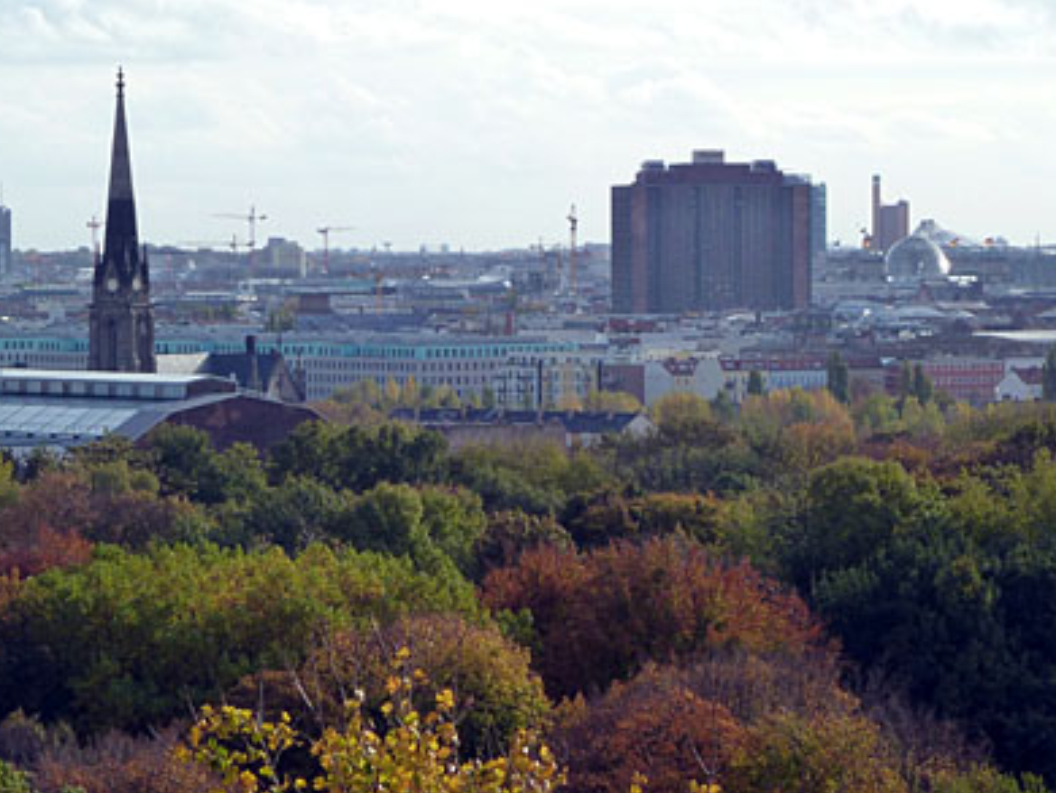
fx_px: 5586
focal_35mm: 183
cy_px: 471
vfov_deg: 8.1
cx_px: 360
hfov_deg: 10.8
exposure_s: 1/320
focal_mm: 19.5
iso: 125
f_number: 4.4
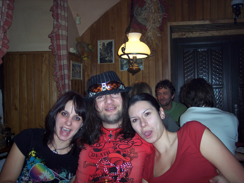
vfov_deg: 36.8
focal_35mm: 39
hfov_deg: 47.9
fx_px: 275
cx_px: 122
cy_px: 92
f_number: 2.8
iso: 100
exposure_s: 1/60
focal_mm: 8
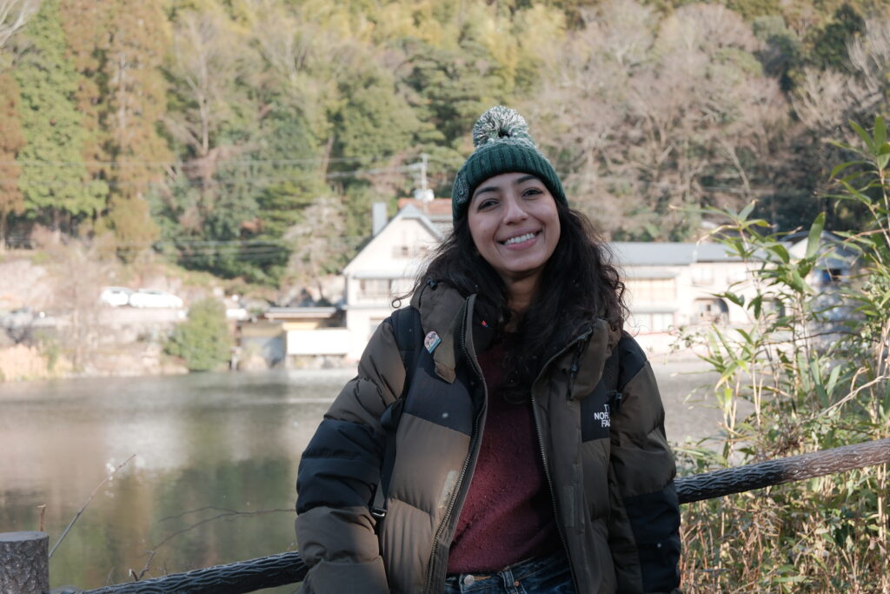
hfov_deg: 41.9
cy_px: 297
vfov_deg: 28.7
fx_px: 1162
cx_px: 445
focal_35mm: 47
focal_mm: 31.4
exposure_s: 1/350
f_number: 4
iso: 250
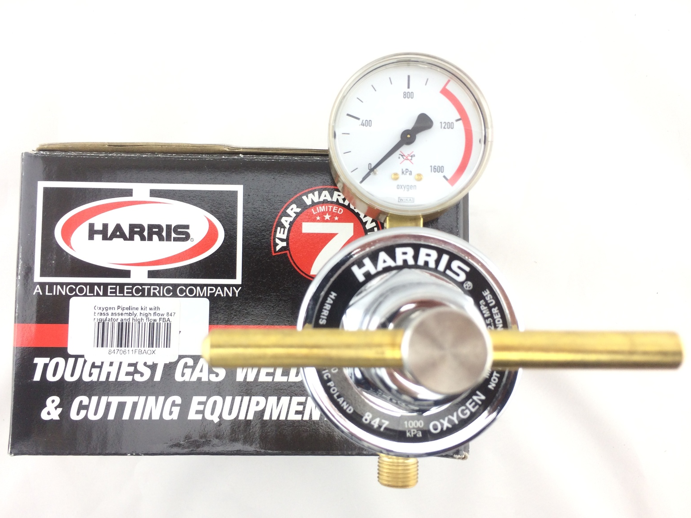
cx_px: 338
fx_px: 599
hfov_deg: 60.0
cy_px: 264
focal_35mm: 30
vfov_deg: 46.8
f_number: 2.2
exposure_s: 1/100
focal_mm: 4.15
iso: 64
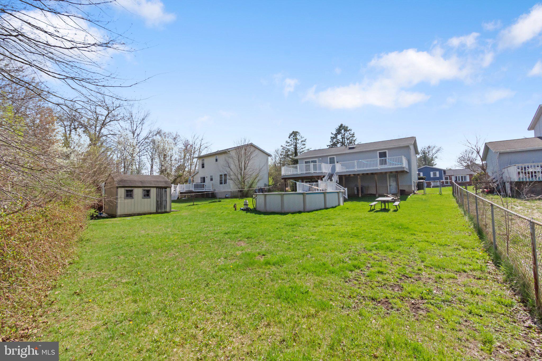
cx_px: 271
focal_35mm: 15
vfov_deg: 77.3
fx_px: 226
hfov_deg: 100.4
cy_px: 180
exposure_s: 1/1000
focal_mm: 10
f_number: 9
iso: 500
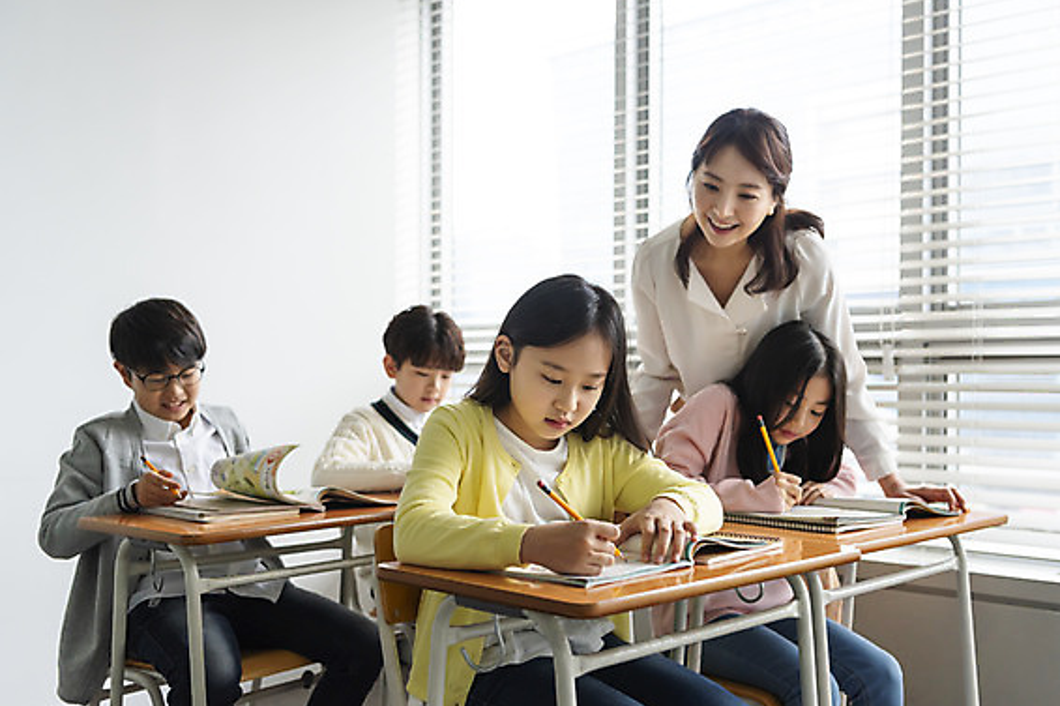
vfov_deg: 36.8
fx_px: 1060
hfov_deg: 53.1
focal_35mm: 36
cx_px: 546
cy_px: 365
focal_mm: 34
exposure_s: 1/400
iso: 640
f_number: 2.8
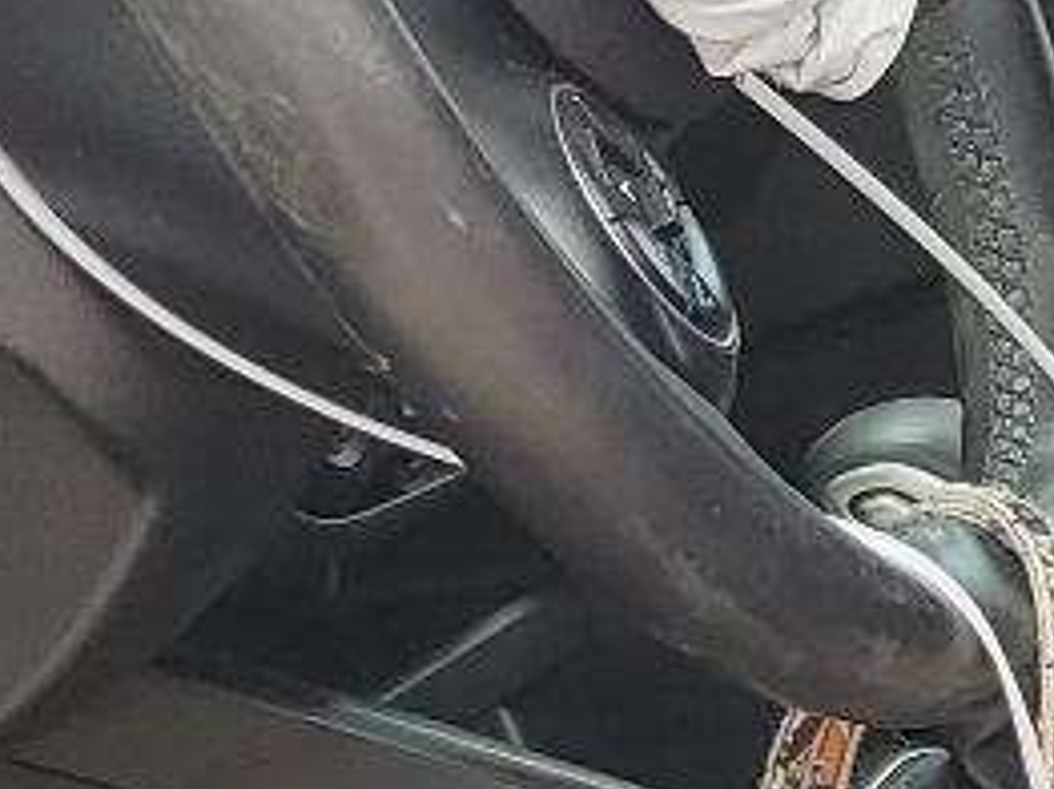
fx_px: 4837
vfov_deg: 9.2
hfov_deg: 11.9
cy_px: 898
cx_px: 1525
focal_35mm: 159
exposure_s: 1/400
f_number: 1.5
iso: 50
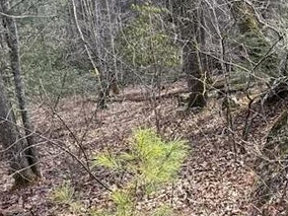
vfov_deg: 34.3
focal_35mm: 42
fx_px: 349
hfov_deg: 43.9
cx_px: 199
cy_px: 93
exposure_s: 1/241
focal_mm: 2.22
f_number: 2.2
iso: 50
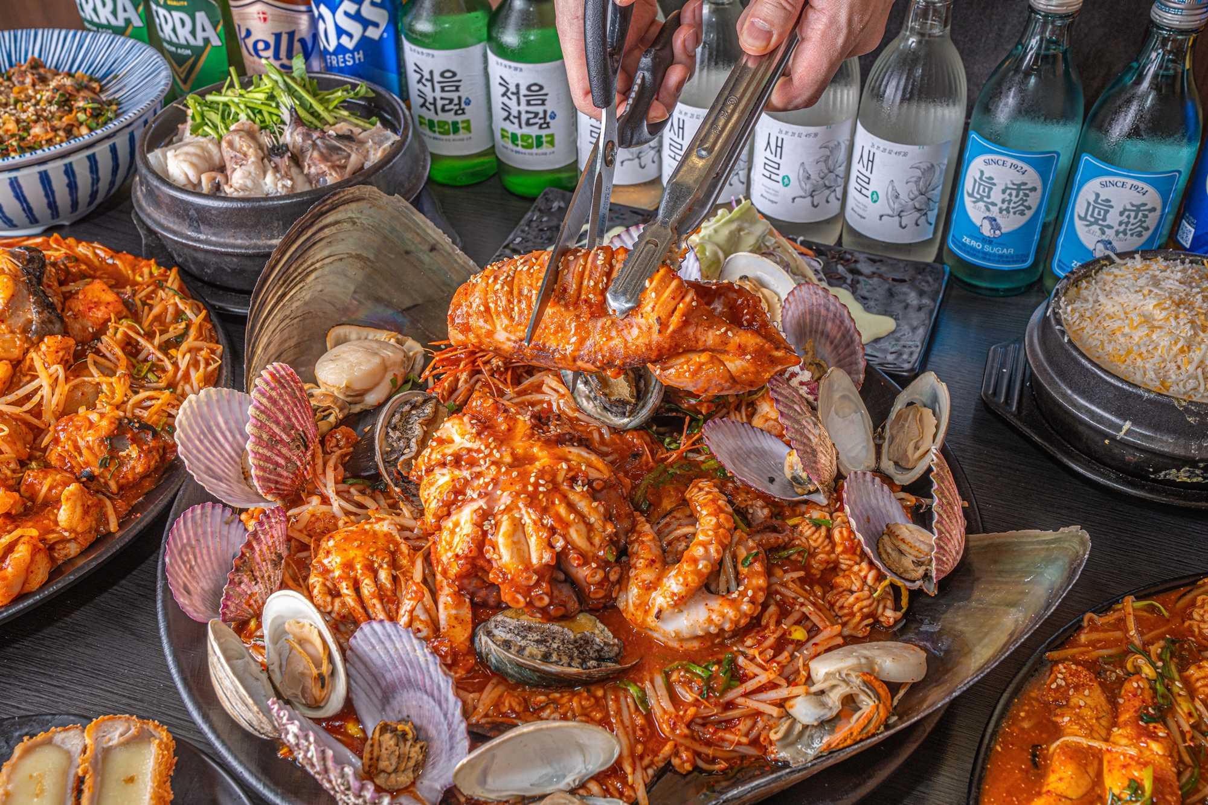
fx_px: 1241
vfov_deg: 35.9
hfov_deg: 51.9
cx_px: 604
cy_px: 402
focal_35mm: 37
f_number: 10
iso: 100
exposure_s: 1/80
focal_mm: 37
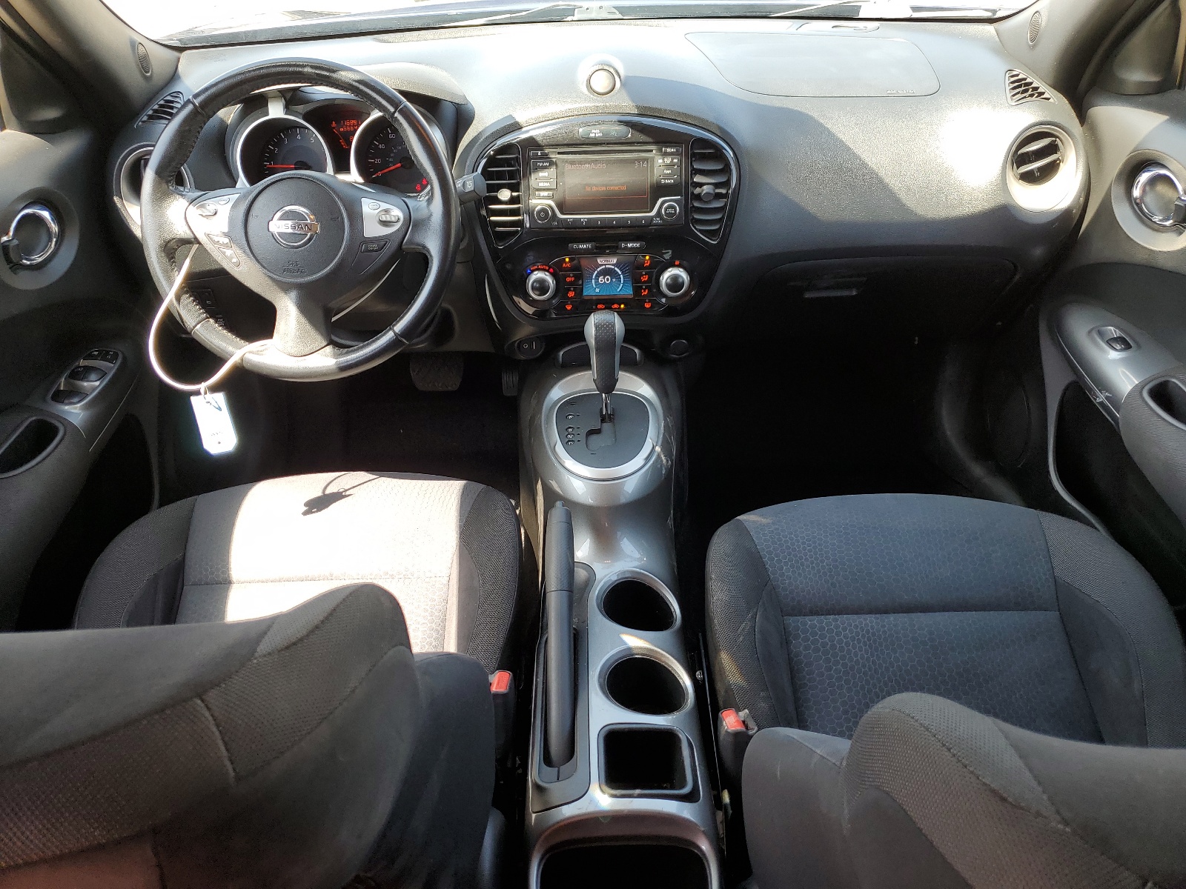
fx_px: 891
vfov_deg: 53.1
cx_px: 593
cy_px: 444
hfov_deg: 67.3
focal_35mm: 26
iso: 50
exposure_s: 1/161
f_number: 1.5
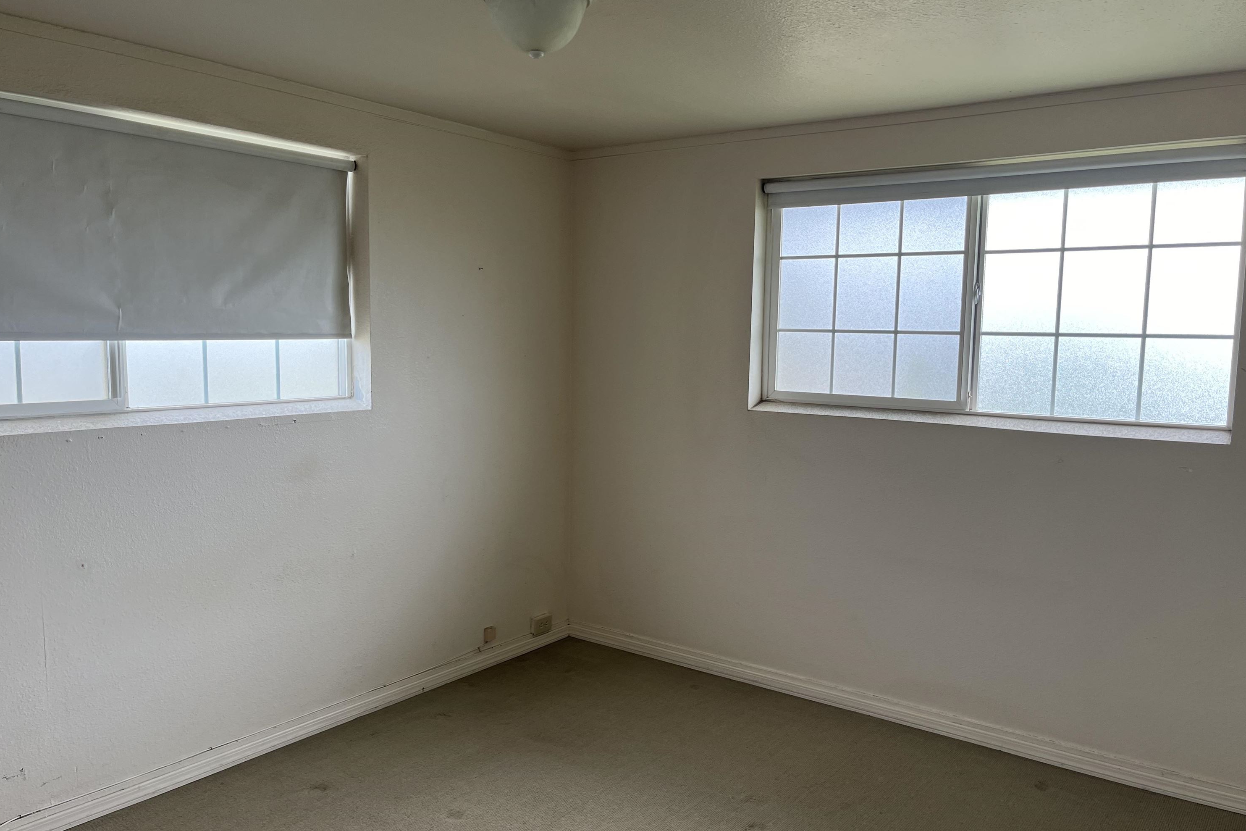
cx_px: 633
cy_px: 428
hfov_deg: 65.5
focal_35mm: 28
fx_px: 969
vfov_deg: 46.4
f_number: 1.6
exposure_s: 1/209
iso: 40
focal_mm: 5.1
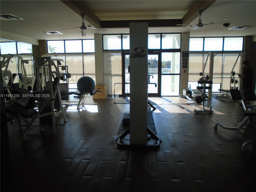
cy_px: 96
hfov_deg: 67.3
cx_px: 128
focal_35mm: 26
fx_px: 192
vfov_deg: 53.1
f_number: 3.2
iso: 100
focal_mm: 4.6
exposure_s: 1/400
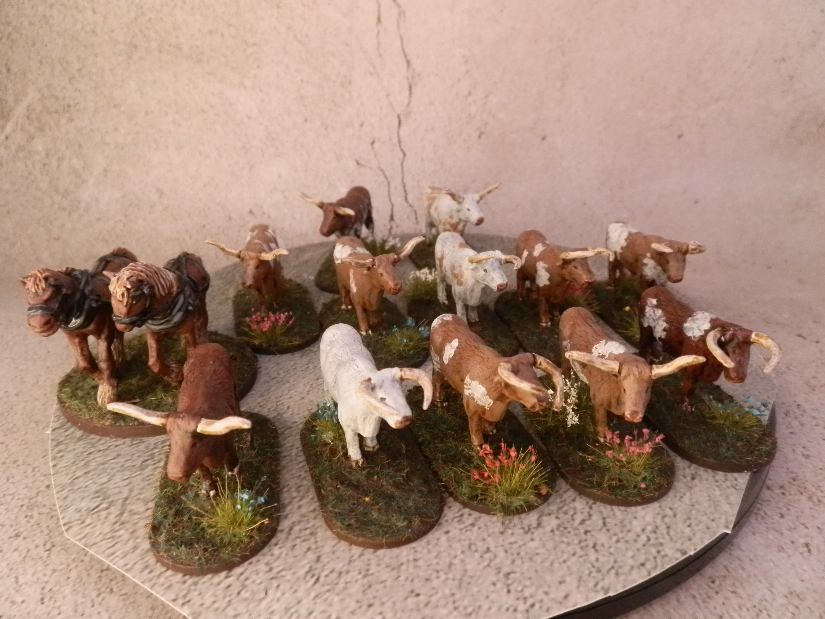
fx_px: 667
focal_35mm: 28
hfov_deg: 63.4
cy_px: 310
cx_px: 412
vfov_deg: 49.7
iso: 400
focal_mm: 5
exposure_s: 1/125
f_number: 3.1
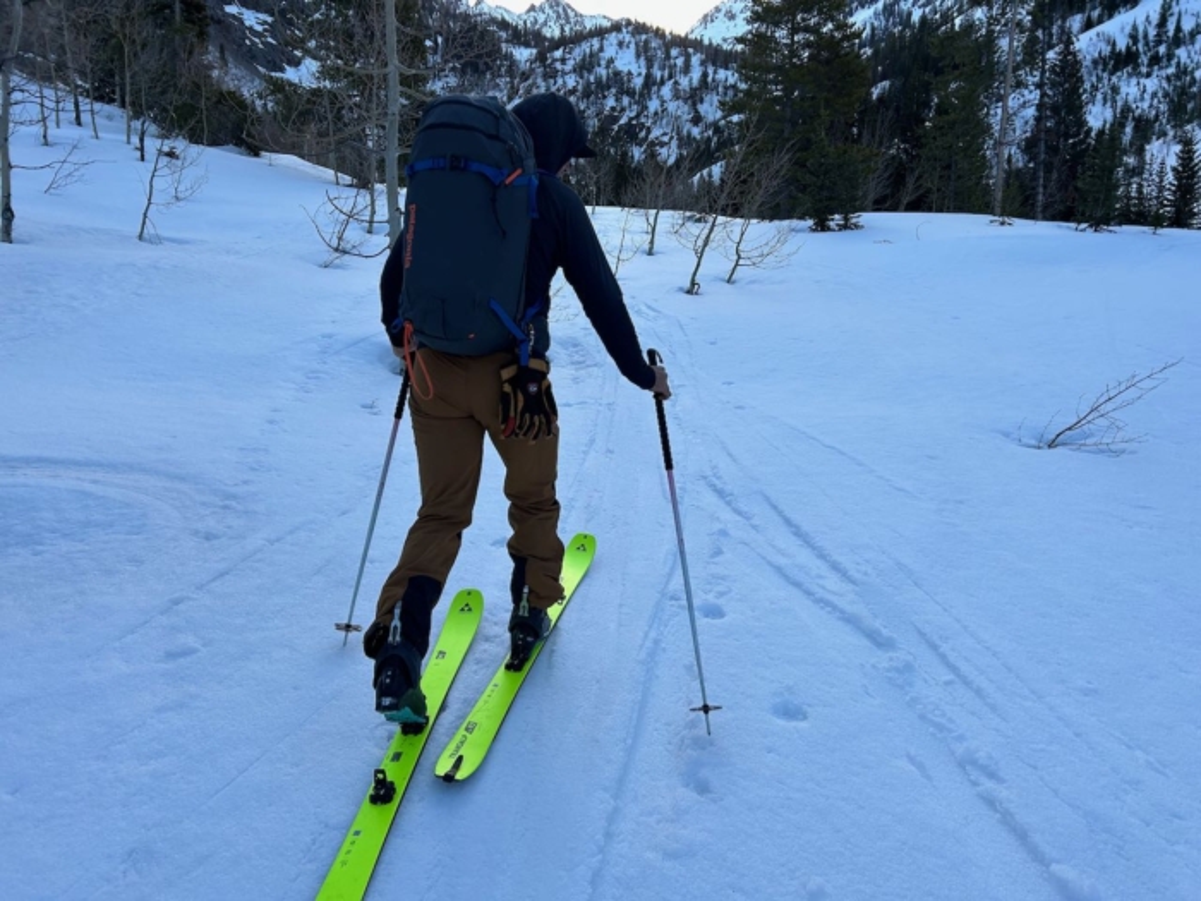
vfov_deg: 53.1
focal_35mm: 26
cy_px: 450
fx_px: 902
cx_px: 600
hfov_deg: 67.3
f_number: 1.5
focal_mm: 5.7
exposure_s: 1/604
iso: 50
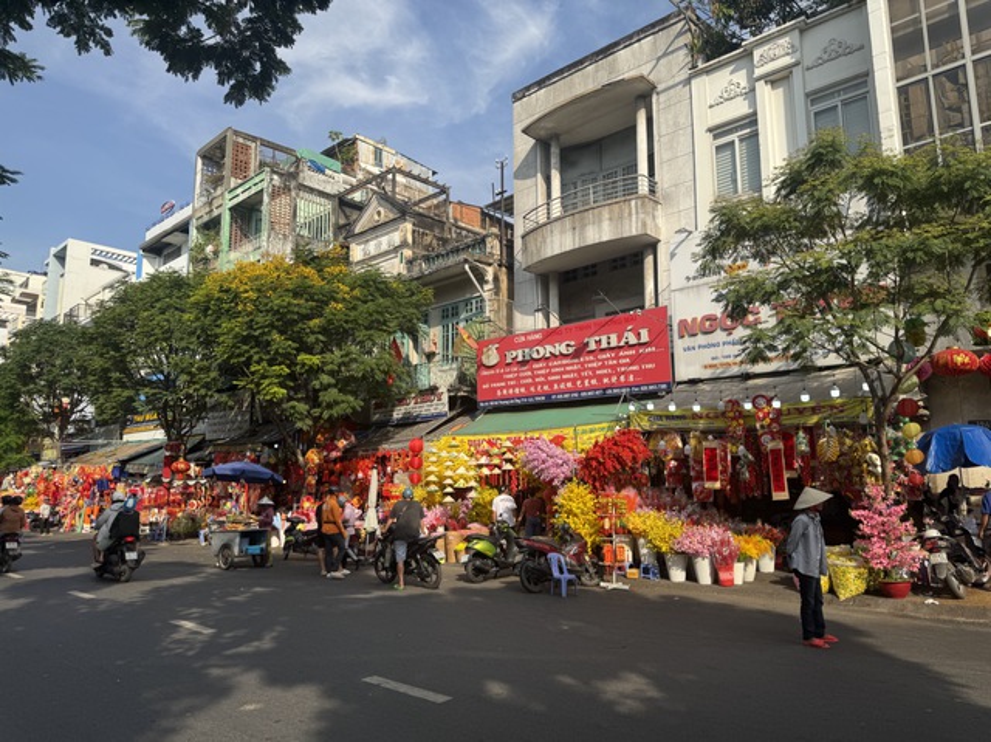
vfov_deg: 56.8
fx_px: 687
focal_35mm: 24
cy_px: 371
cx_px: 496
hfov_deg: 71.6
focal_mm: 6.76
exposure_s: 1/3597
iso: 80
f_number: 1.78
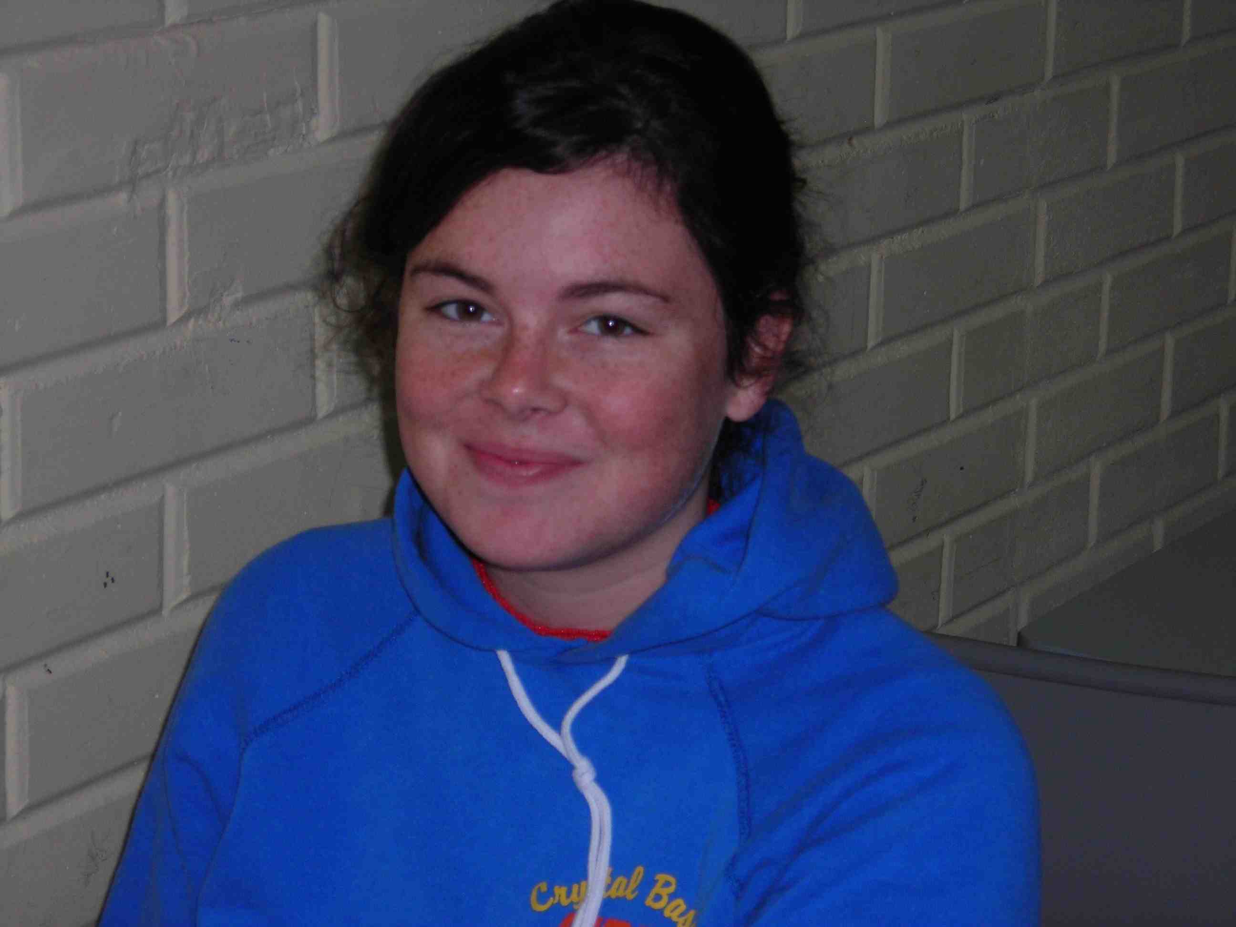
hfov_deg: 17.0
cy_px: 464
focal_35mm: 116
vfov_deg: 12.8
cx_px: 618
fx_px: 4142
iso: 90
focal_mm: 19.2
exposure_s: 1/60.1
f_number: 5.3
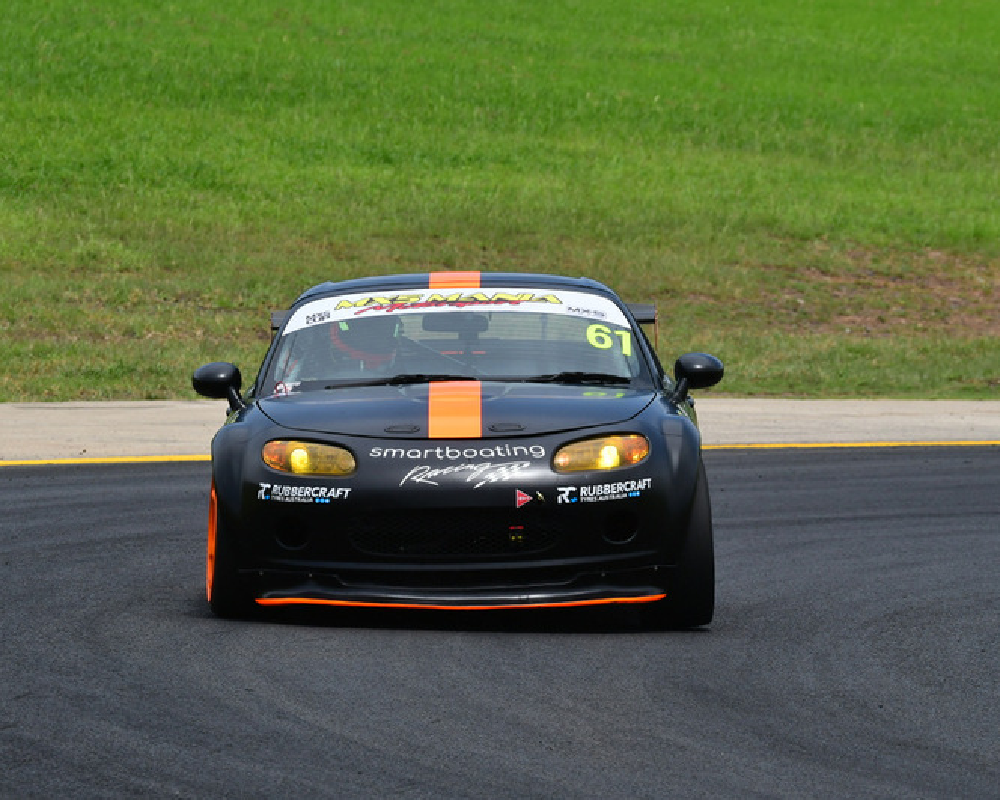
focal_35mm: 492
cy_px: 401
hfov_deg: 3.9
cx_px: 565
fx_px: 14559
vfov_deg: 3.1
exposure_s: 1/640
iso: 400
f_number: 11
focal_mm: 290
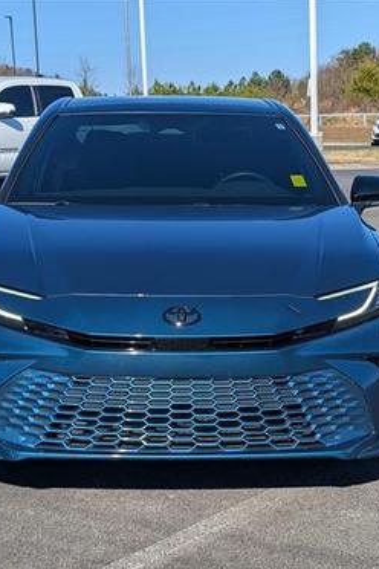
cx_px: 173
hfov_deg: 19.7
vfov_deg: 29.2
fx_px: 1090
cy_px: 284
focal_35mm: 69
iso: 20
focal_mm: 6.9
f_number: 1.68
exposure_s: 1/1667
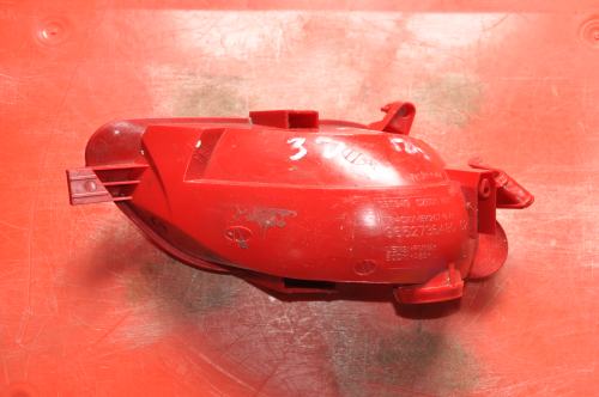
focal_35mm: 52
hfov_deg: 37.9
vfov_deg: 25.7
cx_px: 300
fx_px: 872
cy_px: 198
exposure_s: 1/80
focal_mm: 35
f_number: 4.5
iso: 560
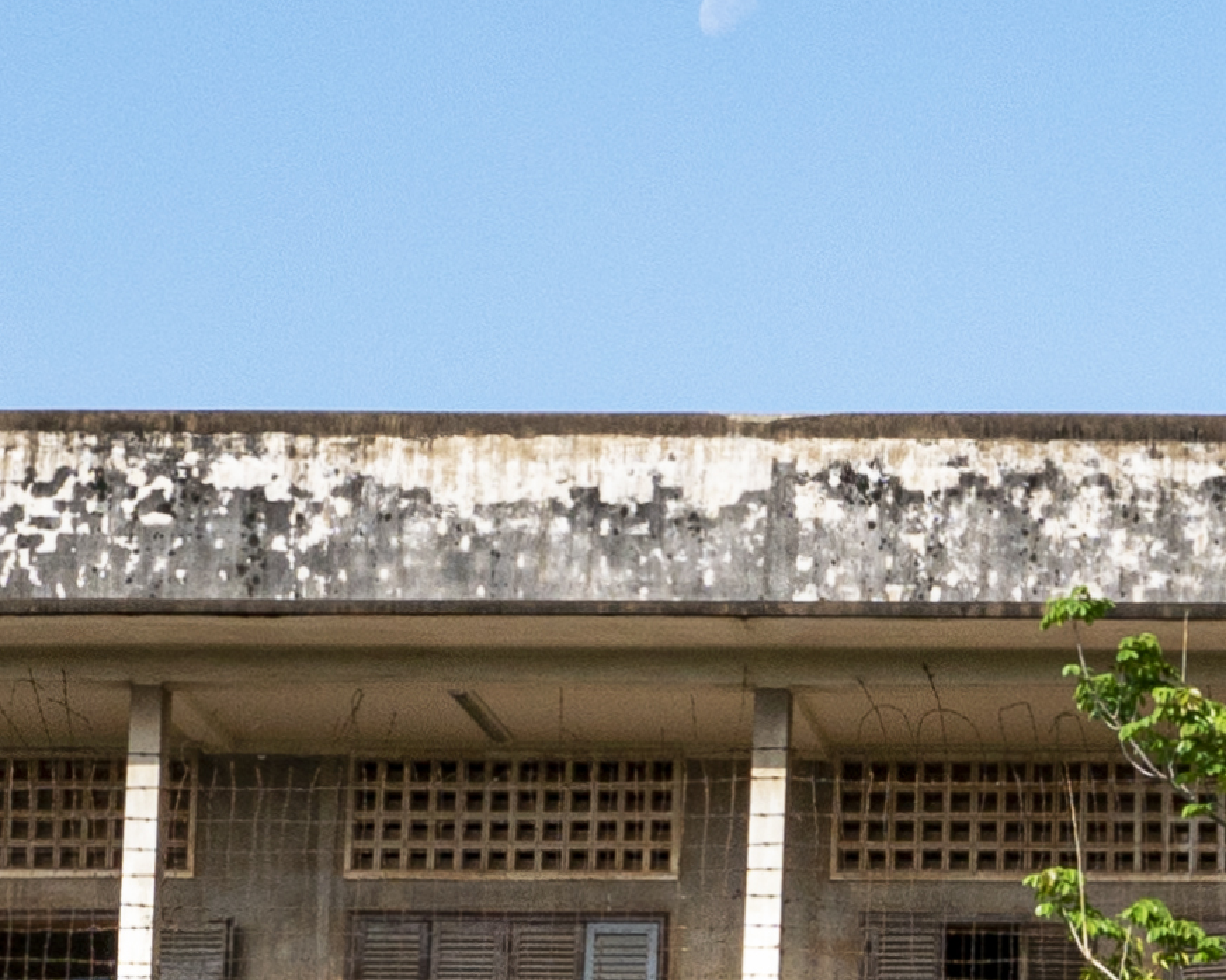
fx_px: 6203
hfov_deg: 11.2
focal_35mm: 171
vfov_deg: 9.0
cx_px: 1163
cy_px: 1029
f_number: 9
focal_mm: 20
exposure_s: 1/800
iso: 125
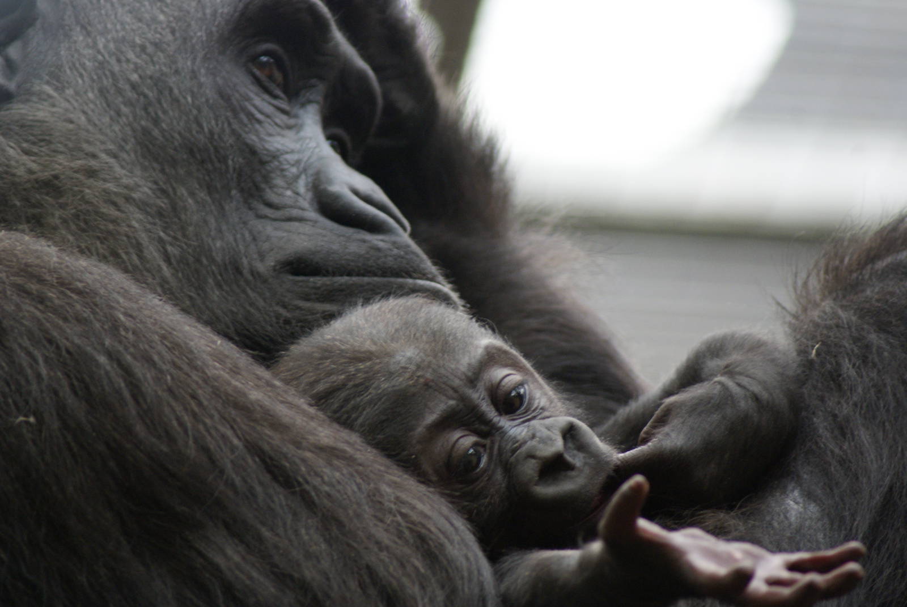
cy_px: 304
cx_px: 454
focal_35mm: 450
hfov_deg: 4.6
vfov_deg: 3.1
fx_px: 11351
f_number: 5.6
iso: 400
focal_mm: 300
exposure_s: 1/50
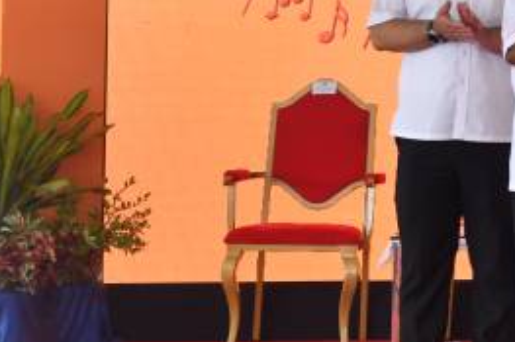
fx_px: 2831
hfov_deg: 9.9
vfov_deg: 6.8
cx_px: 911
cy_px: -164
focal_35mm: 198
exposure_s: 1/125
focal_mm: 44
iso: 800
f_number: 5.6
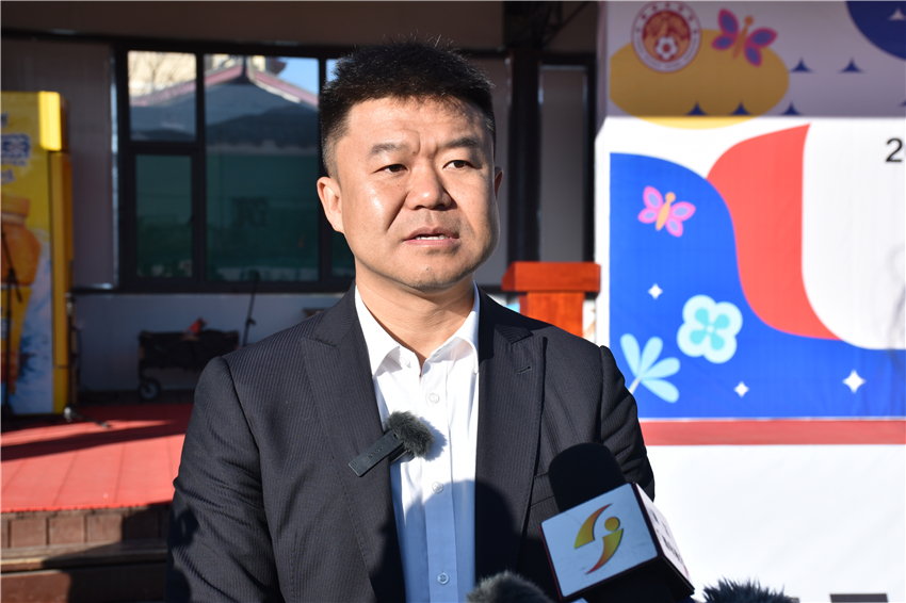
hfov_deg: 31.9
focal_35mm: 63
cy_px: 302
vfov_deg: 21.6
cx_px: 453
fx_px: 1585
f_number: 8
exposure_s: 1/250
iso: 100
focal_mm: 42
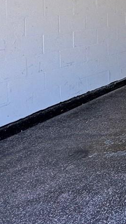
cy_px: 12
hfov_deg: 14.2
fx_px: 309
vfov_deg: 36.7
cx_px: 312
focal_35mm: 52
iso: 40
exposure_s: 1/207
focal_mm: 2.22
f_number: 2.2
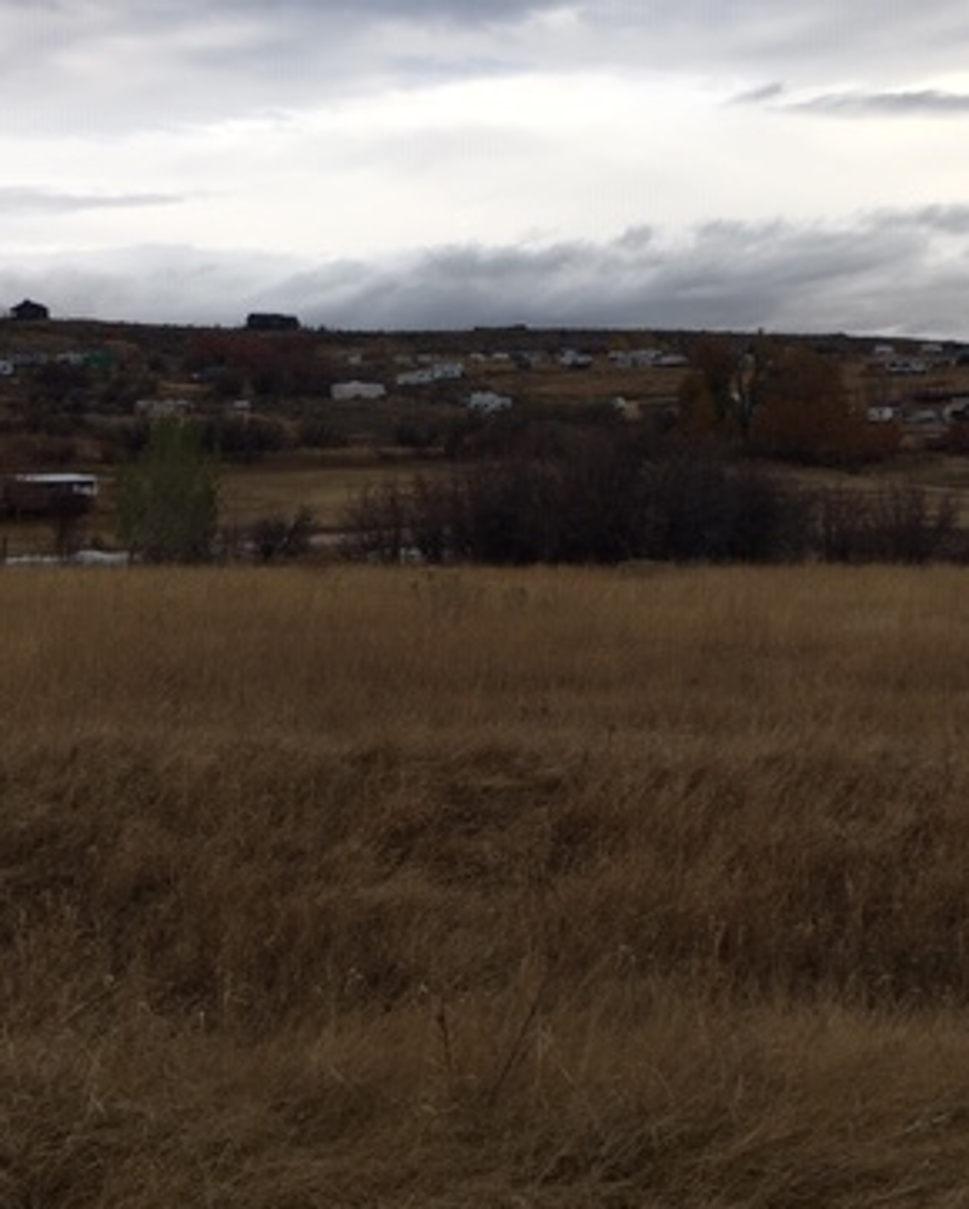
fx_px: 1791
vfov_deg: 37.2
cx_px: 585
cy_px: 481
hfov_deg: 30.2
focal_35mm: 50
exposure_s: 1/693
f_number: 2.2
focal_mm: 4.15
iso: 25
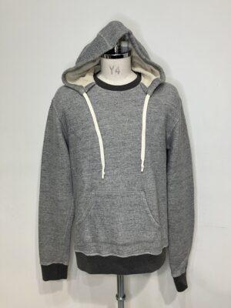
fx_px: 249
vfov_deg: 63.4
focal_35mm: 28
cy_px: 154
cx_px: 116
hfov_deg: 49.7
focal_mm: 3.99
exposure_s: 1/50
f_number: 1.8
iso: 100
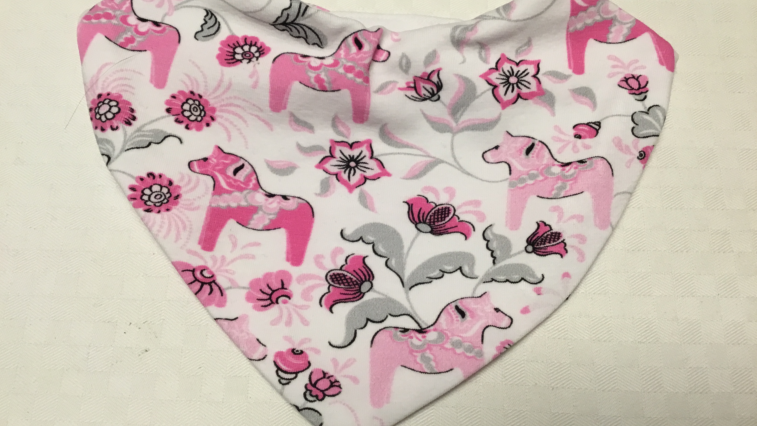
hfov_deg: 58.0
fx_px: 683
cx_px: 377
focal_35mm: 34
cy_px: 183
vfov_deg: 34.6
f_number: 2.4
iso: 32
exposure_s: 1/33
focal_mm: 3.3
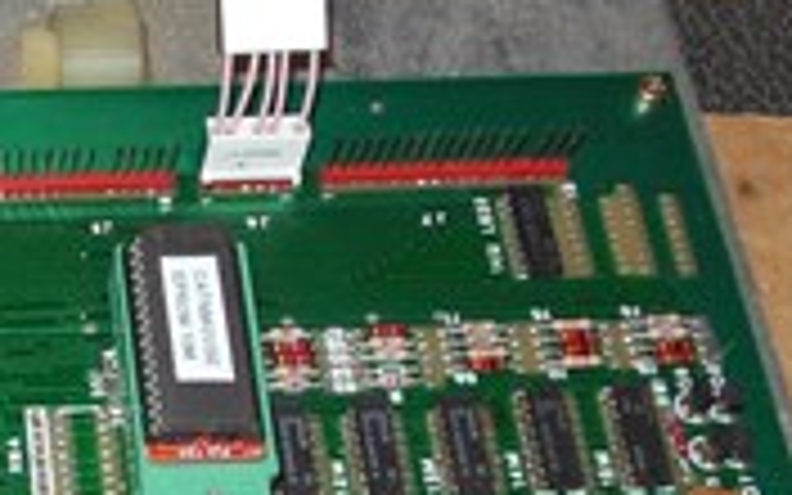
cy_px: 144
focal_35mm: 89
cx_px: -81
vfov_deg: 14.6
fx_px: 1921
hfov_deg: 22.0
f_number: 3.5
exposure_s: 1/30
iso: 125
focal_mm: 6
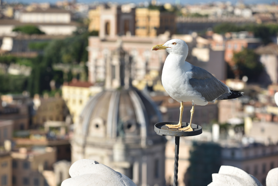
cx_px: 139
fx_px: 896
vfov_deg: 11.8
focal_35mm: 116
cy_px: 93
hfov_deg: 17.6
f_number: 7.1
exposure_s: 1/1600
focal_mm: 116
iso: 320
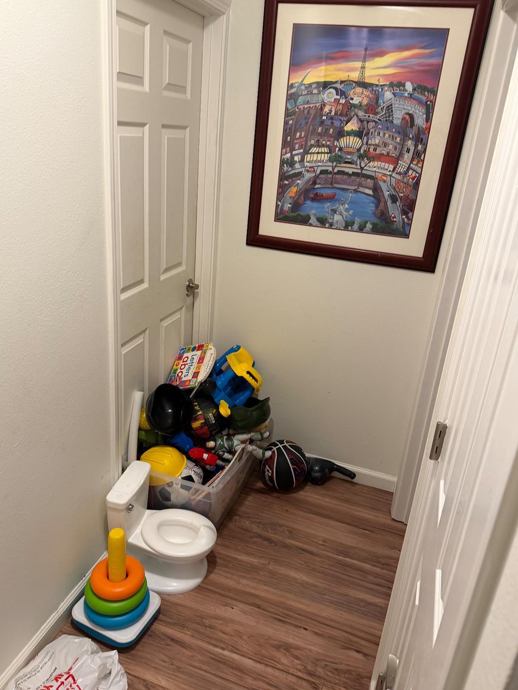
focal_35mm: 26
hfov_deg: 53.0
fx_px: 519
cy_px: 342
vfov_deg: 67.3
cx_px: 244
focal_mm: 6.76
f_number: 1.78
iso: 250
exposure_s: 1/60
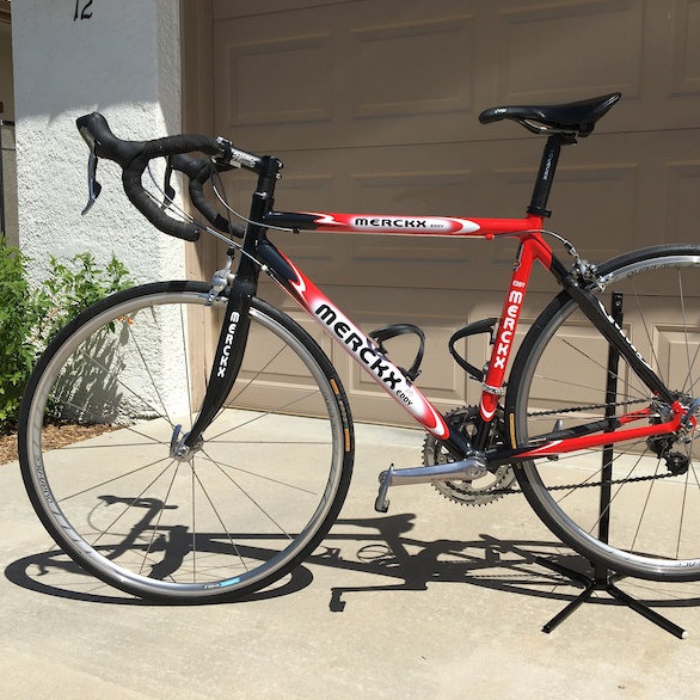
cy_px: 345
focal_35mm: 35
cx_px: 413
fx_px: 801
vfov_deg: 47.2
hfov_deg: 47.0
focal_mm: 4.15
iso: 25
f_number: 2.2
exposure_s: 1/1923
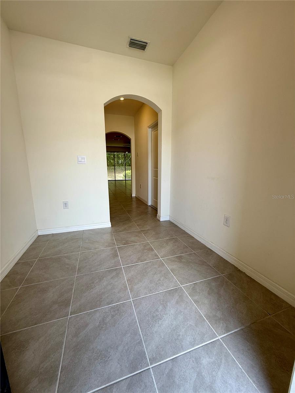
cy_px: 196
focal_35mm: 14
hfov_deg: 85.7
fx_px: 159
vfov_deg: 102.1
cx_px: 148
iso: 64
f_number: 2.2
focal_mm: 2.22
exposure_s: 1/120
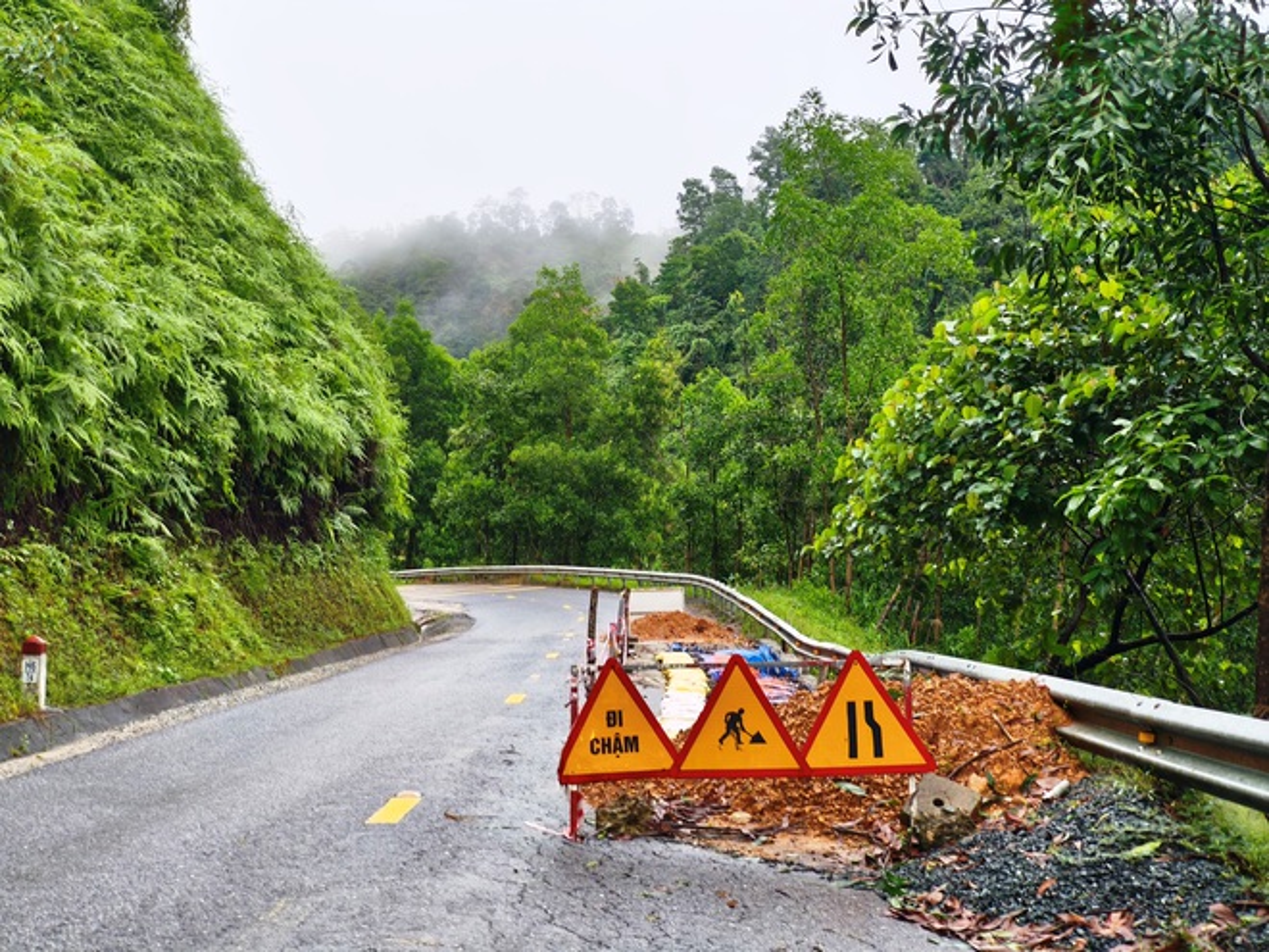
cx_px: 634
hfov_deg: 38.2
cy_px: 476
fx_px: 1833
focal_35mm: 50
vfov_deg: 29.1
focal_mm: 7.1
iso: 50
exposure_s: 1/184
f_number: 1.9
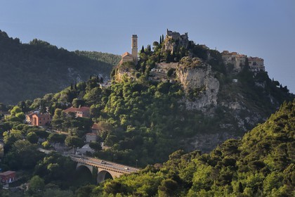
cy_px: 98
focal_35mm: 165
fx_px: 1352
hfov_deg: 12.5
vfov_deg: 8.3
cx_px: 148
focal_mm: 165
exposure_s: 1/200
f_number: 10
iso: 200
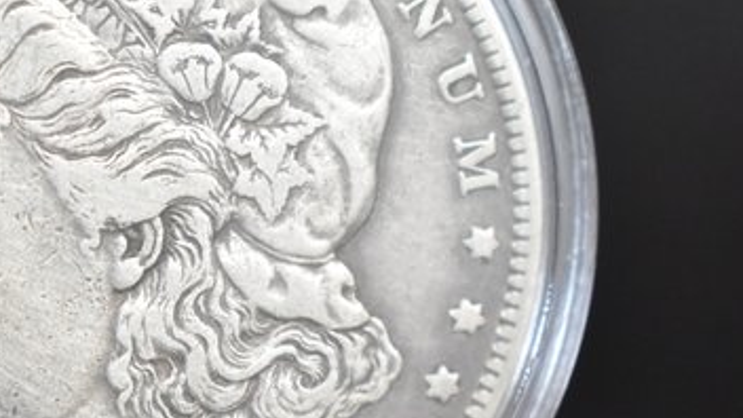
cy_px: 225
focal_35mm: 174
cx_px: 129
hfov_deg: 12.3
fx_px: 3429
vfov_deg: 7.0
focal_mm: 55
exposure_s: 1/200
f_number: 7.1
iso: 3200
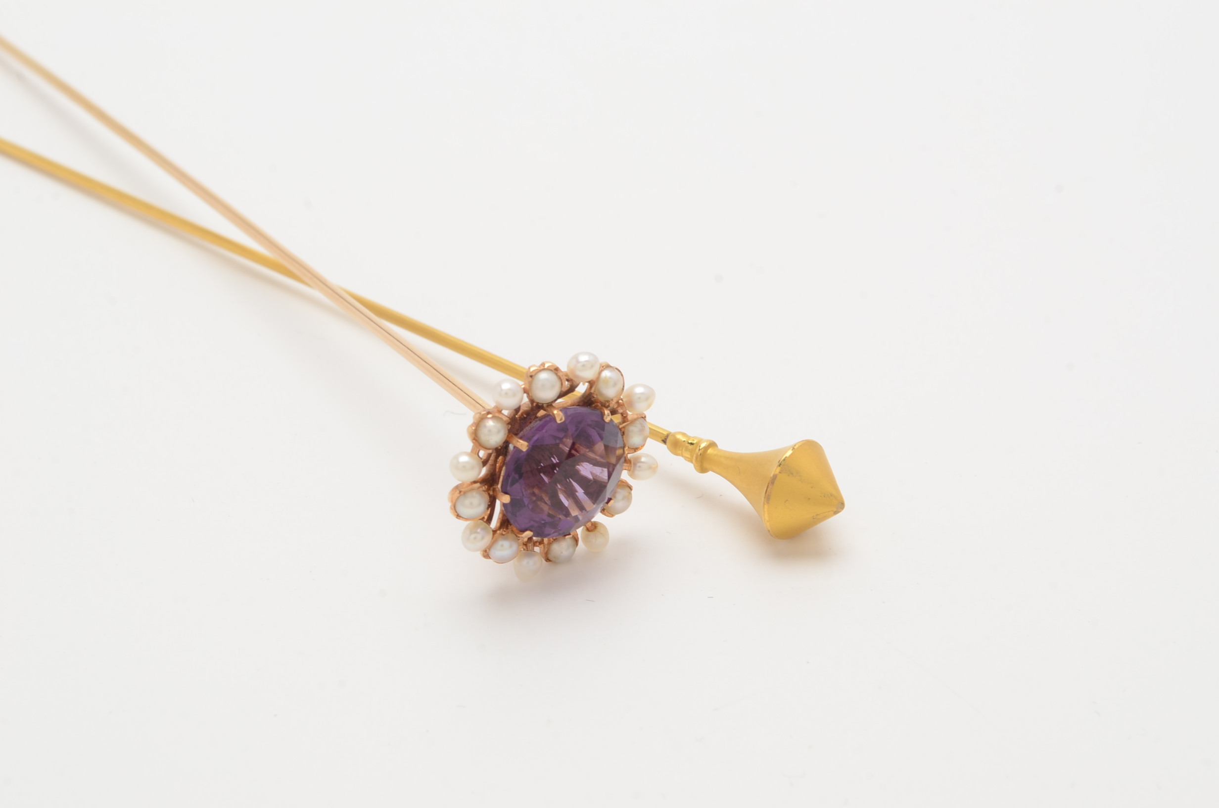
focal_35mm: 82
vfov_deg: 16.5
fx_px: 2788
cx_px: 610
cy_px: 404
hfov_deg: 24.7
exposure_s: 1/125
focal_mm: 55
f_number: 16
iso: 200
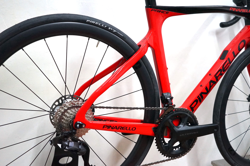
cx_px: 125
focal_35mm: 34
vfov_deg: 38.8
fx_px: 236
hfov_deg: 55.8
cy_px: 83
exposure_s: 1/160
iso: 2500
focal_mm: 34
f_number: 4
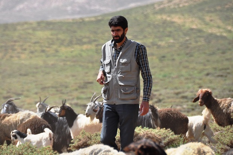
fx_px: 1941
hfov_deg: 6.9
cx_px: 116
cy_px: 78
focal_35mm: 300
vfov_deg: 4.6
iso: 400
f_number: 5.6
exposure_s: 1/1250
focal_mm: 200
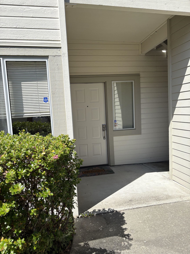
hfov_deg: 53.1
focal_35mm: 26
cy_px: 127
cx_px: 95
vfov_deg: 67.3
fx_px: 190
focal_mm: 5.96
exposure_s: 1/2639
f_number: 1.6
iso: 50
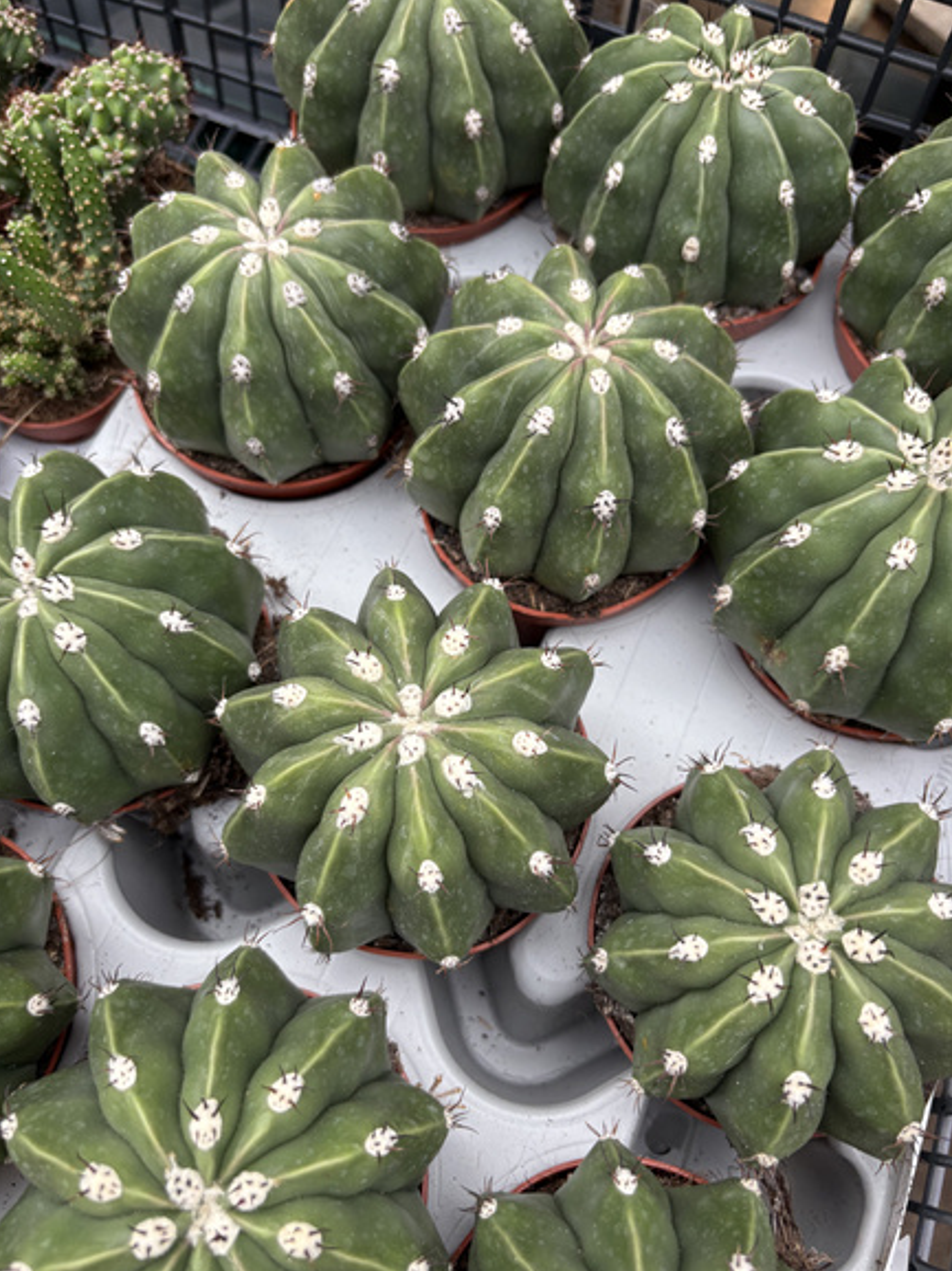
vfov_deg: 65.3
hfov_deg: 51.3
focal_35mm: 27
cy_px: 655
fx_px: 991
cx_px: 464
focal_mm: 5.96
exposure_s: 1/295
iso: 40
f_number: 1.6
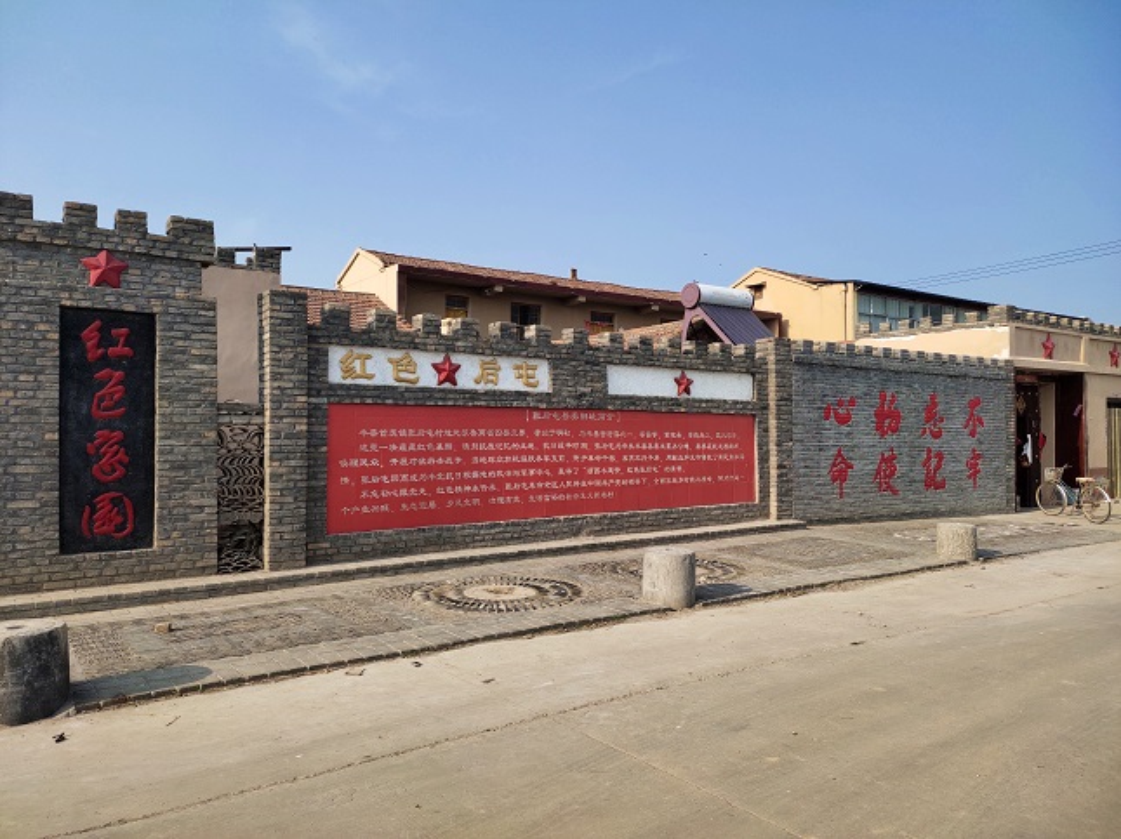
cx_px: 560
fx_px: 744
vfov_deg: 58.8
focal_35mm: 23
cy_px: 420
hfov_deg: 74.0
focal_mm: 4.76
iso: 56
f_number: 1.79
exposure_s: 1/1314
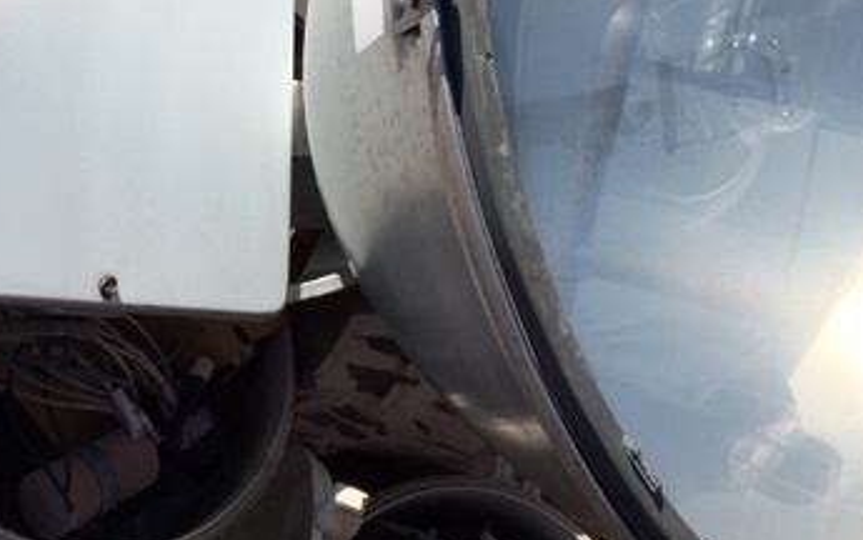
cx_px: 360
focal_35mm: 57
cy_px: 32
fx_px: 1341
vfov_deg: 22.1
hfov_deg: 35.6
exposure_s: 1/2137
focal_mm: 4.15
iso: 25
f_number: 2.2
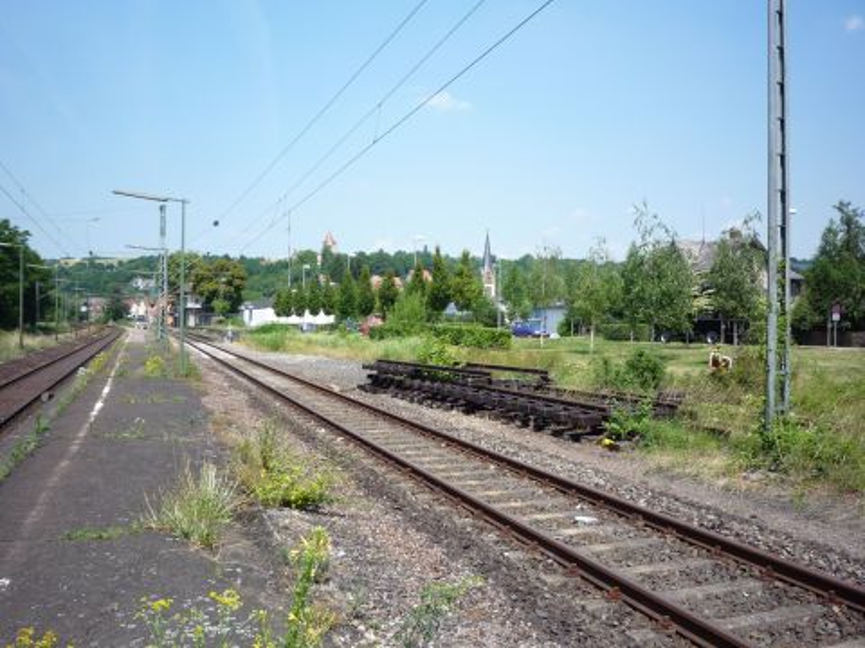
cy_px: 324
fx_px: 800
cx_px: 432
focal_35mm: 32
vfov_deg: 44.2
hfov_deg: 56.8
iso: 100
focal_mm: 5.2
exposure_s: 1/400
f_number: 4.5
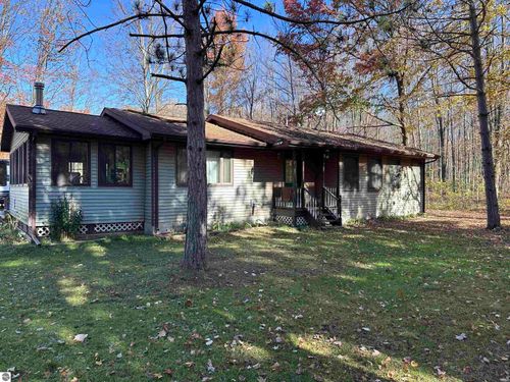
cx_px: 255
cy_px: 191
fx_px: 354
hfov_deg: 71.6
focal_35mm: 24
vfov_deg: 56.8
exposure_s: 1/745
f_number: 1.78
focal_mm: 6.86
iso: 80
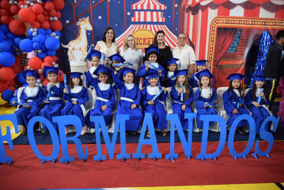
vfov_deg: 48.0
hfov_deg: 67.3
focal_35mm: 27
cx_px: 142
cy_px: 95
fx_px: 213
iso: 2800
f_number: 3.5
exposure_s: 1/60
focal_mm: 18
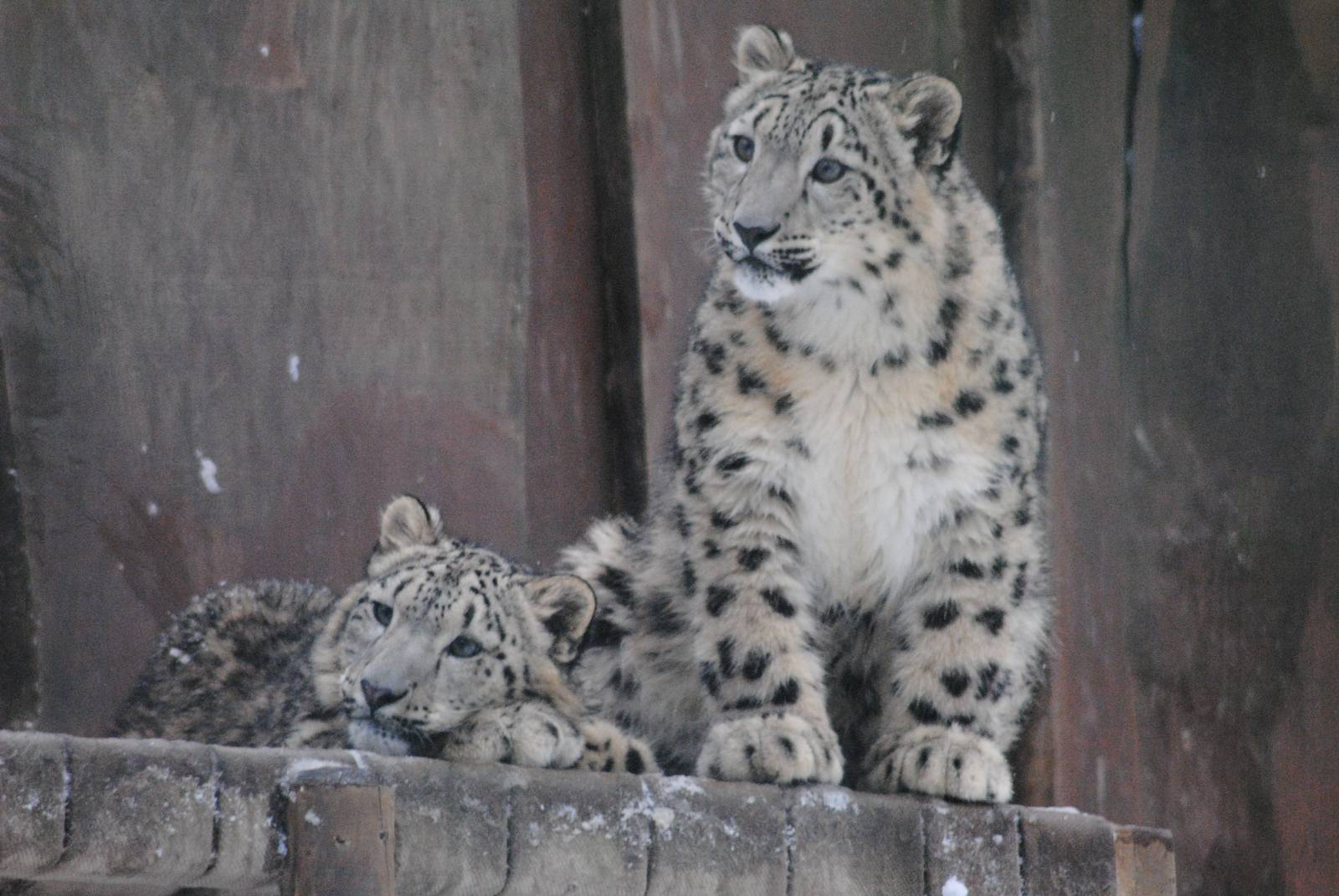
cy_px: 448
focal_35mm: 450
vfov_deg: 3.1
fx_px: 16757
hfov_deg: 4.6
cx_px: 670
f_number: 5.6
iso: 1600
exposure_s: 1/100
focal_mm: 300
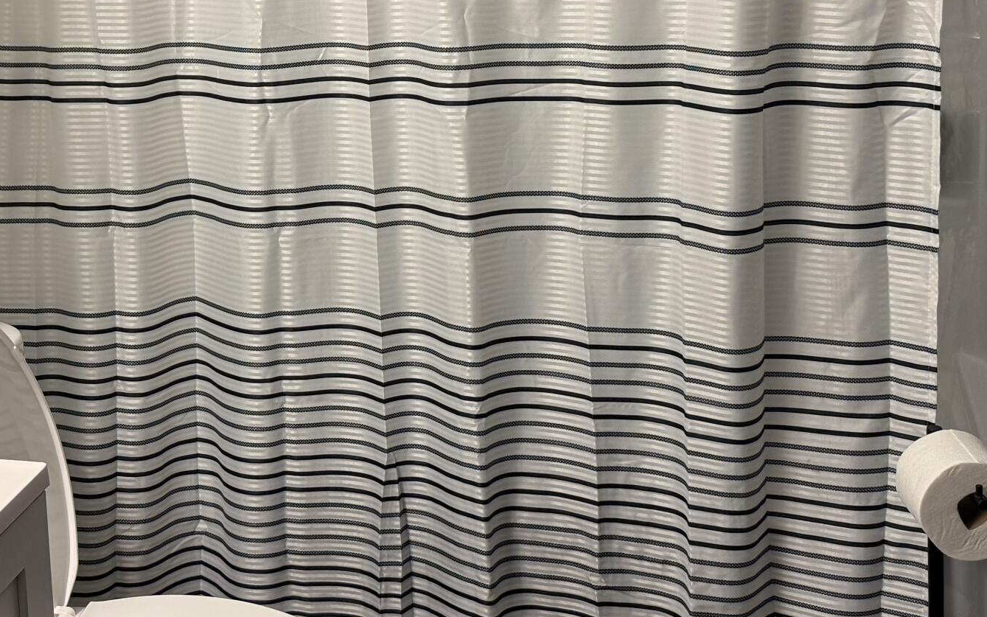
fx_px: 1533
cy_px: 78
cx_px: 254
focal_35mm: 57
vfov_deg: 22.3
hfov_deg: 35.0
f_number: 1.78
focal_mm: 6.76
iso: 160
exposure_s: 1/120
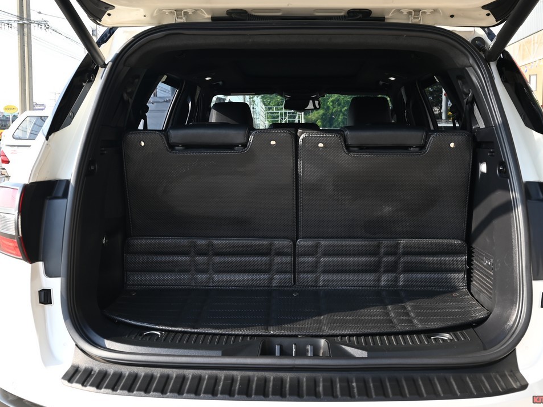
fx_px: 627
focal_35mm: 40
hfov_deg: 46.7
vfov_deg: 36.0
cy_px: 199
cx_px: 295
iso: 100
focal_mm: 24
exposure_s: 1/90
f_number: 6.7
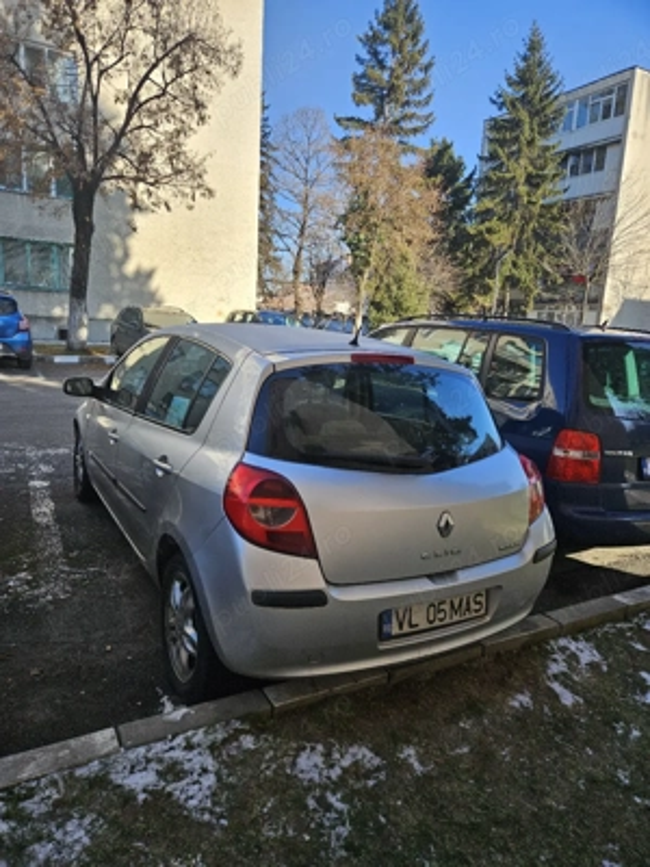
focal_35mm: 23
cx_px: 325
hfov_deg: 58.9
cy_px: 434
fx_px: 576
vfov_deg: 73.9
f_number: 1.8
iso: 25
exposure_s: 1/833
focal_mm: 5.4
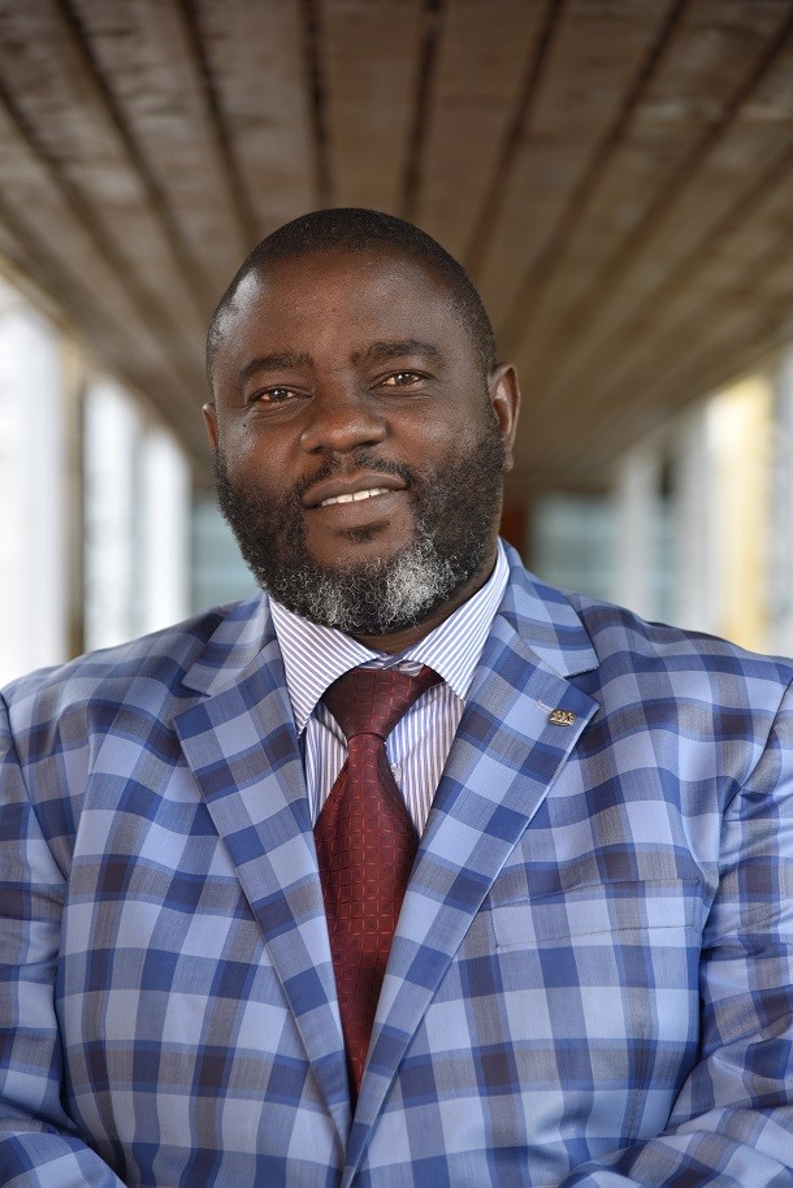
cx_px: 396
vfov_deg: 17.1
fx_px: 3962
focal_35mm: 120
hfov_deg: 11.4
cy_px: 594
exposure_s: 1/200
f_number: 4
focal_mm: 120
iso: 250
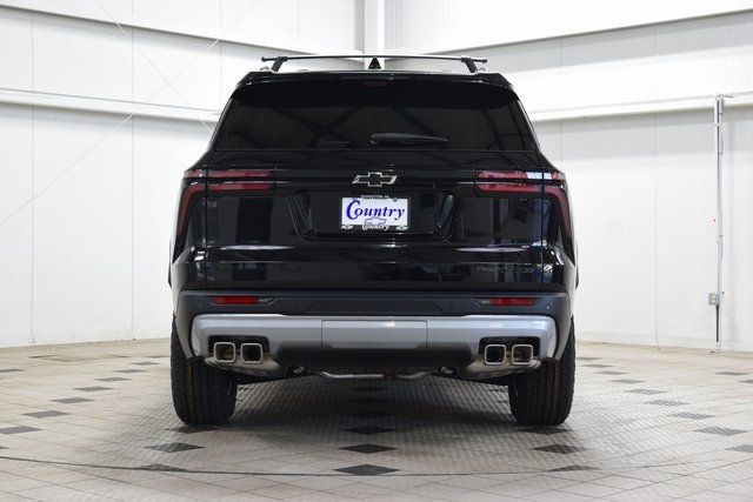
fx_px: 1255
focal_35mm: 60
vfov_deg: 22.6
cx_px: 376
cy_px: 251
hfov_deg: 33.4
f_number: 6.3
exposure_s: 1/15
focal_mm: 40
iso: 720
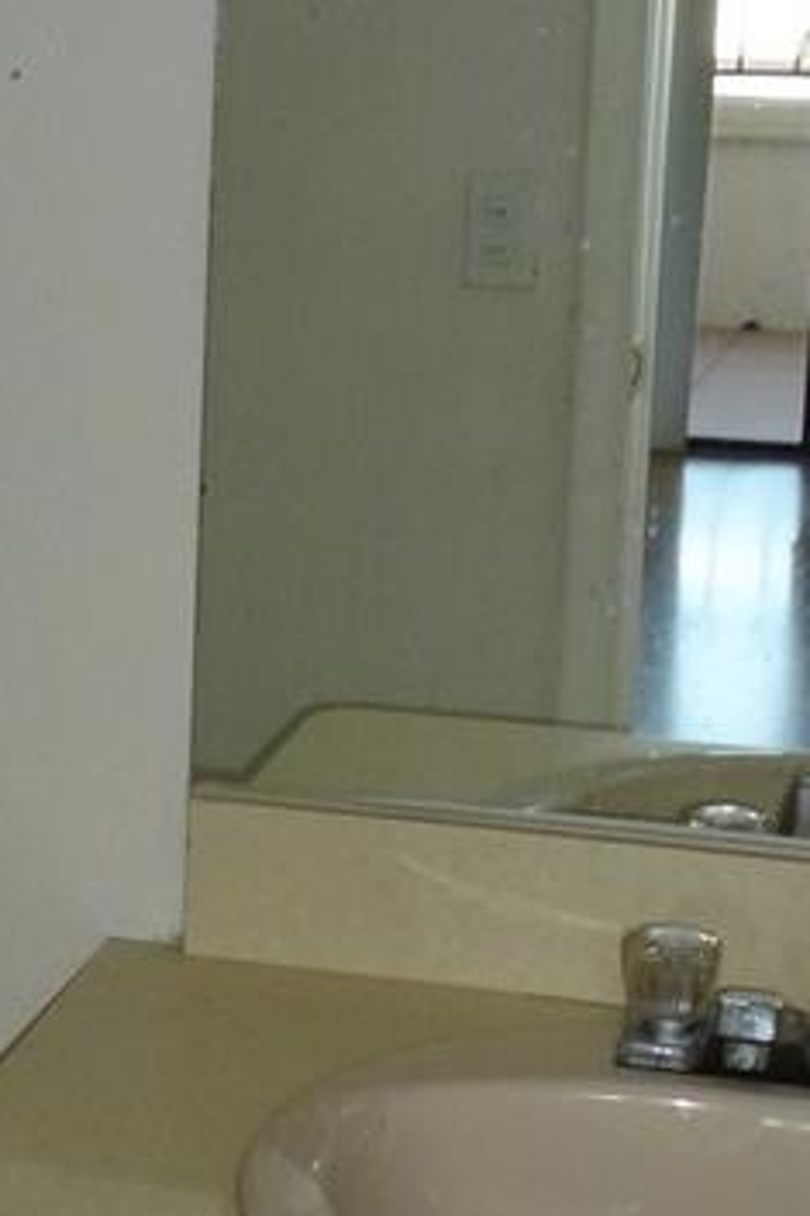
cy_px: 744
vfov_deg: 20.6
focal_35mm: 99
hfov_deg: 13.2
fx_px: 3344
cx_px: -341
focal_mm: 5
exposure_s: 1/60
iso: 200
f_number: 3.1
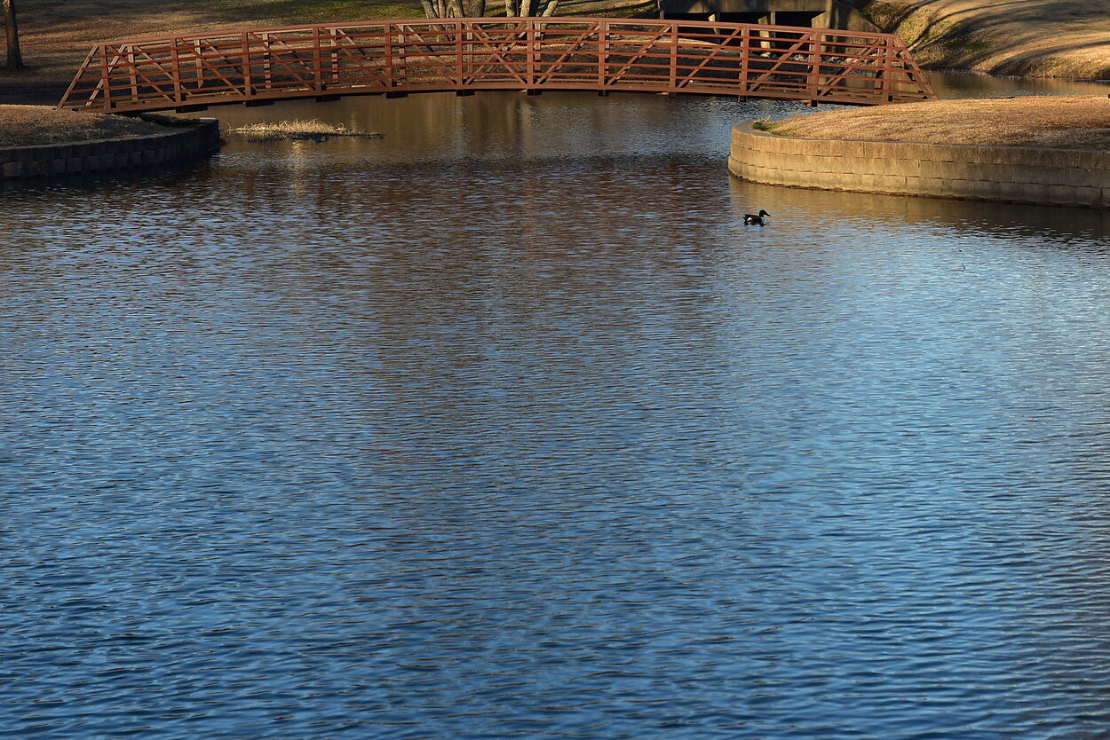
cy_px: 38
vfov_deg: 14.1
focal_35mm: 96
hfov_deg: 21.2
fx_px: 2960
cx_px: 597
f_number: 5.6
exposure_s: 1/320
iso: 100
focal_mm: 50
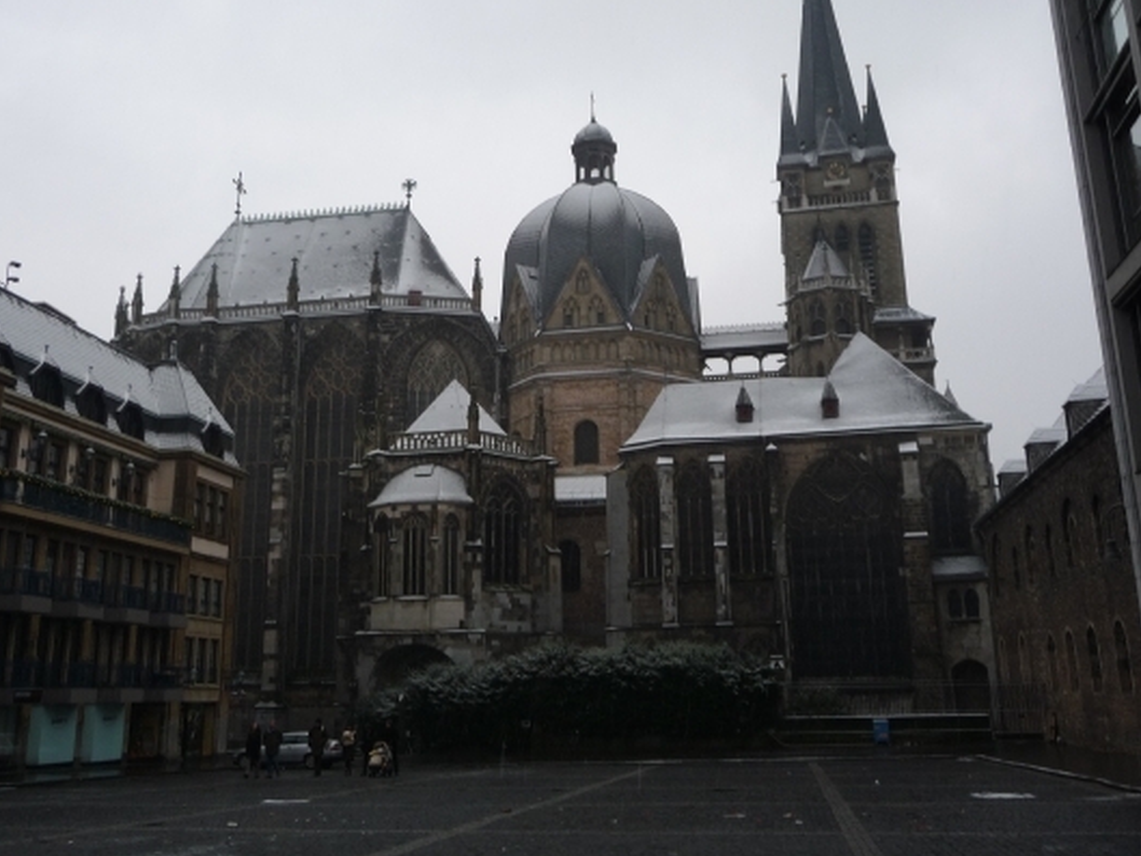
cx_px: 554
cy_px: 386
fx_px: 1121
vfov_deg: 41.8
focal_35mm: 34
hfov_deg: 53.9
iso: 100
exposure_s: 1/80
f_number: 3.4
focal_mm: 5
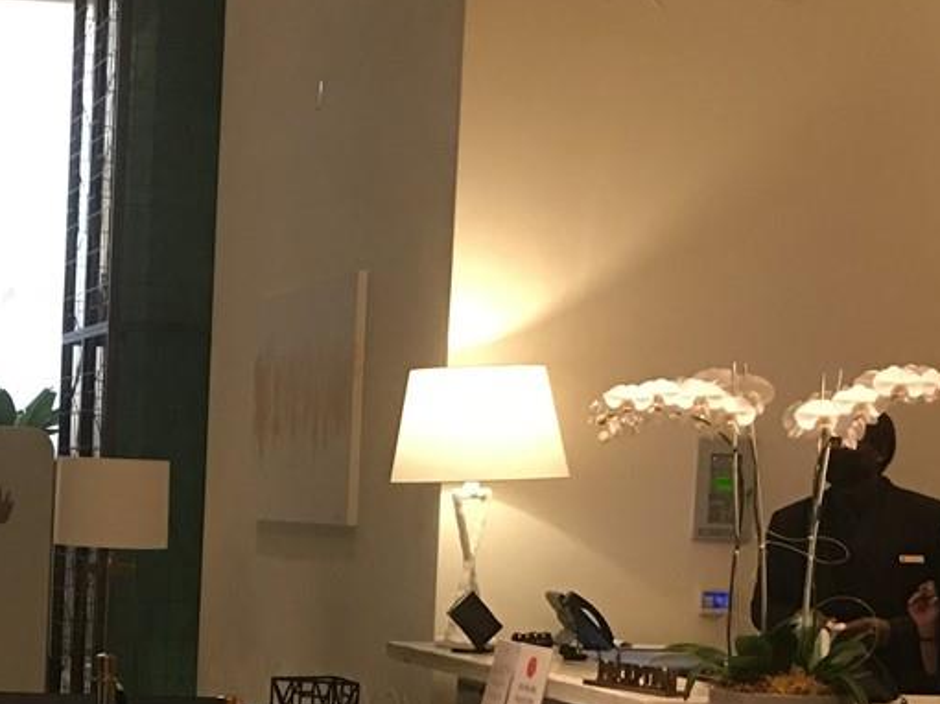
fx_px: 2470
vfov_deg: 15.9
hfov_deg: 21.0
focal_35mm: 91
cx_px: 50
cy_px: 730
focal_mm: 4.15
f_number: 2.2
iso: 100
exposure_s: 1/15
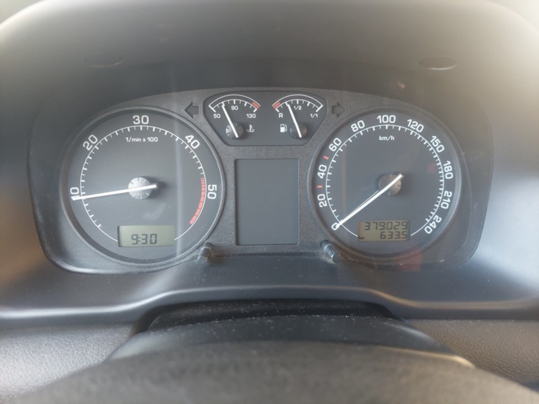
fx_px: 389
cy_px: 202
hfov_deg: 69.4
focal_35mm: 25
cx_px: 270
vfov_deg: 54.9
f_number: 1.8
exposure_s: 1/50
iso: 500
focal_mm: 5.23
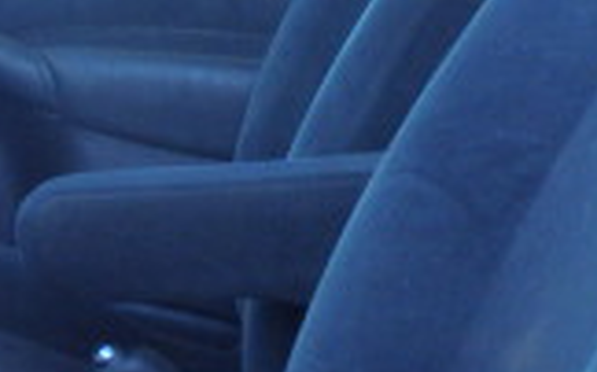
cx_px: -240
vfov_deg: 11.0
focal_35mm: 117
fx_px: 1902
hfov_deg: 16.6
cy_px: -33
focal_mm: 5
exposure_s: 1/60
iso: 200
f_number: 3.9
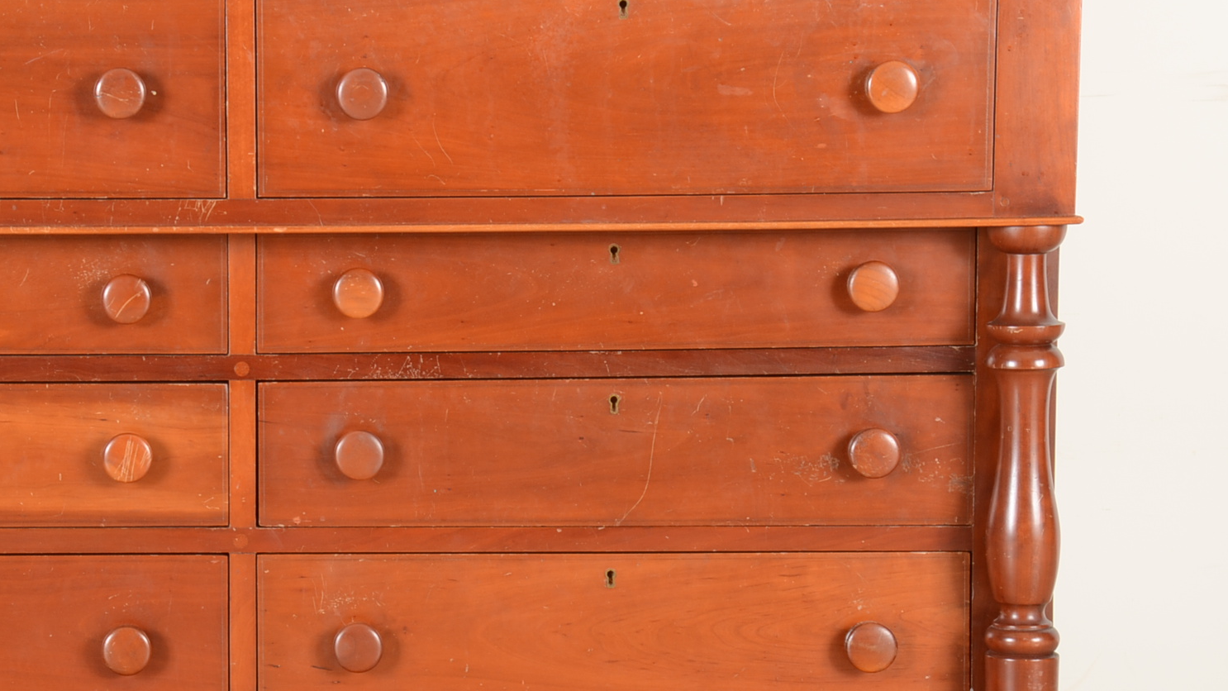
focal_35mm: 130
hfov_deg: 16.4
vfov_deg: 9.3
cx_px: 248
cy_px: 473
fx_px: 4233
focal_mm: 50
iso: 160
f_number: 11
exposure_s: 1/200
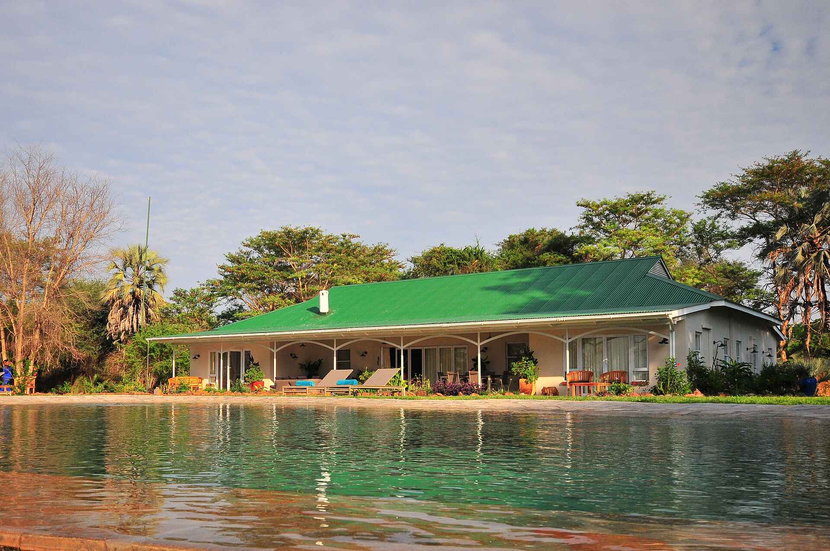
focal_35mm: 30
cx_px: 415
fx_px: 691
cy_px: 276
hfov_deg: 62.0
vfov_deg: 43.5
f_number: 6.3
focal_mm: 20
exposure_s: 1/400
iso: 400
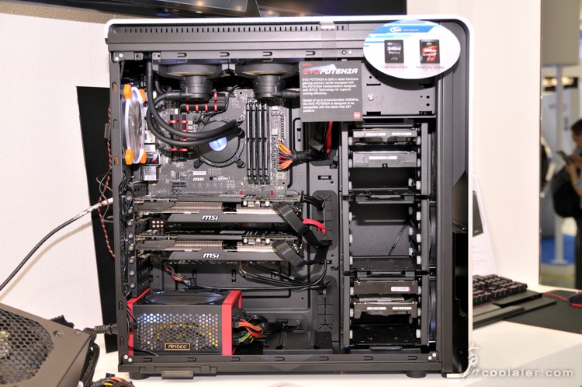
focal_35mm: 51
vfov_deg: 26.4
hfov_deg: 38.9
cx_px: 291
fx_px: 823
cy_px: 194
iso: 400
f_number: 4.5
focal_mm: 34
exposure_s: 1/80
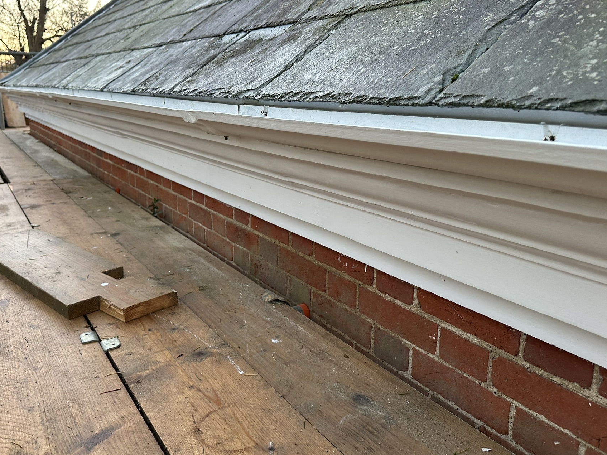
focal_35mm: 29
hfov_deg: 61.6
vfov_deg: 48.1
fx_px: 508
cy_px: 202
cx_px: 284
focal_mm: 6.86
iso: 160
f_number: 1.78
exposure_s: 1/121
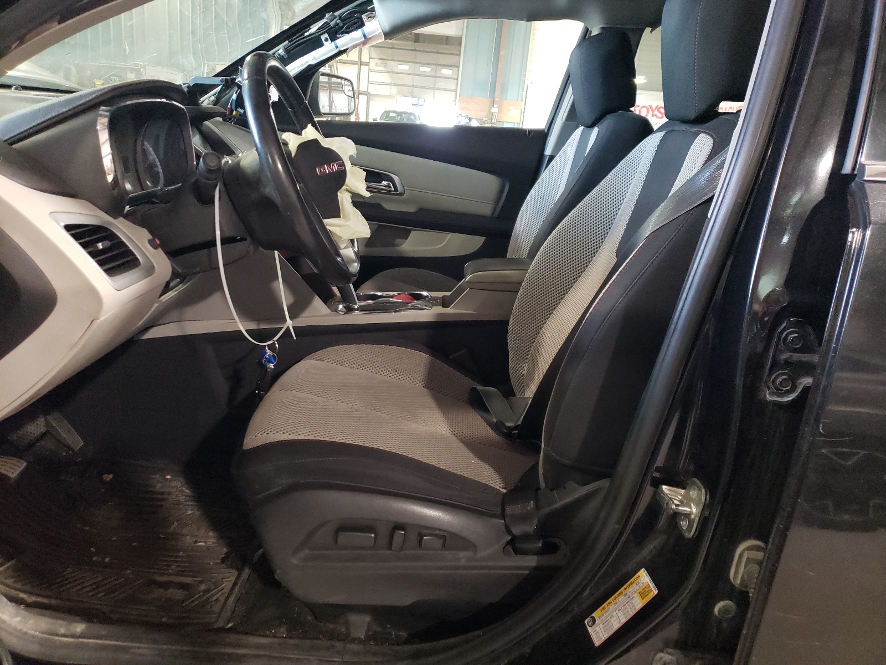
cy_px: 332
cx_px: 443
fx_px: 665
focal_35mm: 26
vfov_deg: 53.1
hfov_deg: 67.3
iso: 500
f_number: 1.5
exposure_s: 1/24
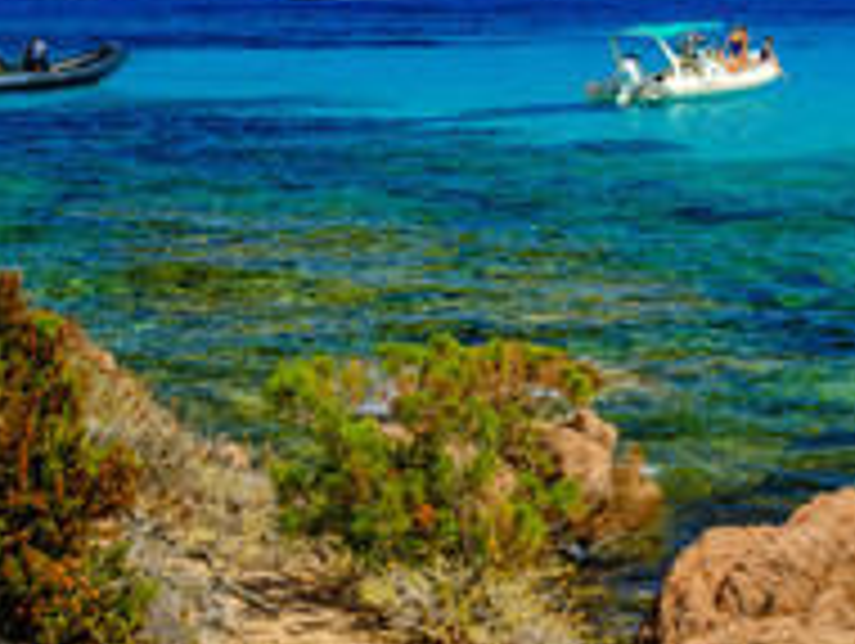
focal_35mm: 98
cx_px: 650
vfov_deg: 15.1
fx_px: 2424
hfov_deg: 19.8
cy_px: 162
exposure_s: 1/60
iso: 200
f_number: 11
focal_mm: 63
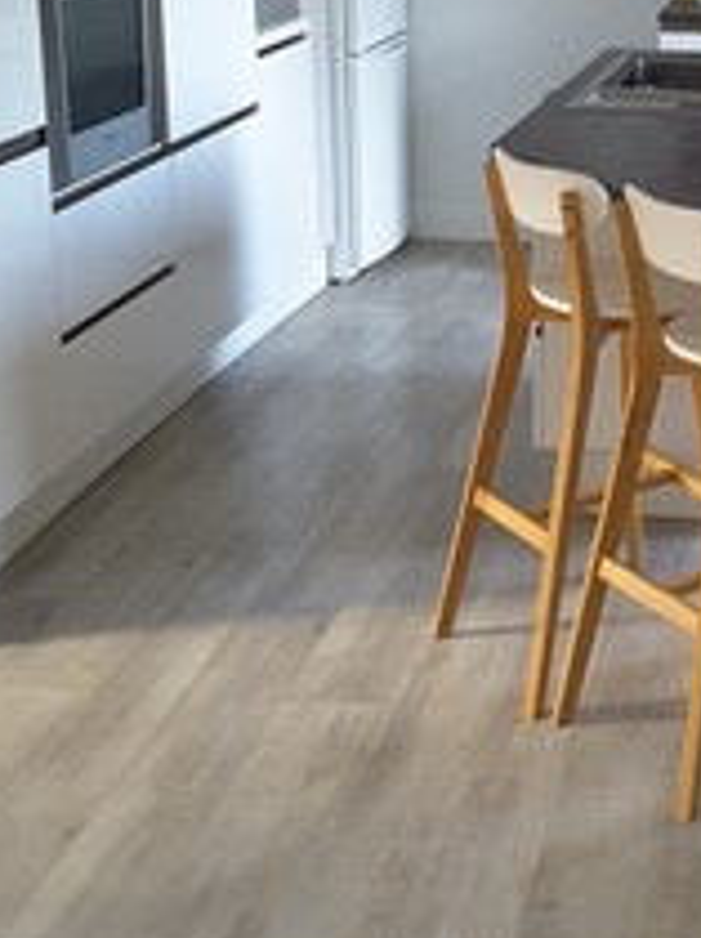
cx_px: 710
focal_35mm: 71
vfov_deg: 26.7
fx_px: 1921
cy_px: 143
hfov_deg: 20.0
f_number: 1.9
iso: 100
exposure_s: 1/25
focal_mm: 2.9
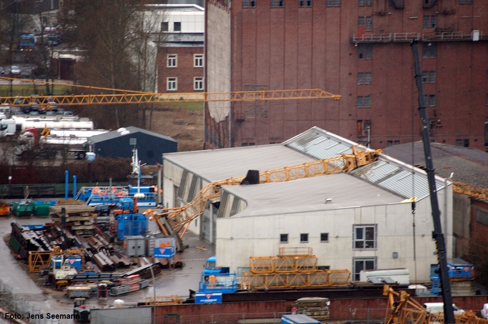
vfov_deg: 4.6
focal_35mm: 300
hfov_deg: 6.9
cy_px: 162
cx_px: 244
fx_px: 4061
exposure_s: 1/200
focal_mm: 200
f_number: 5.6
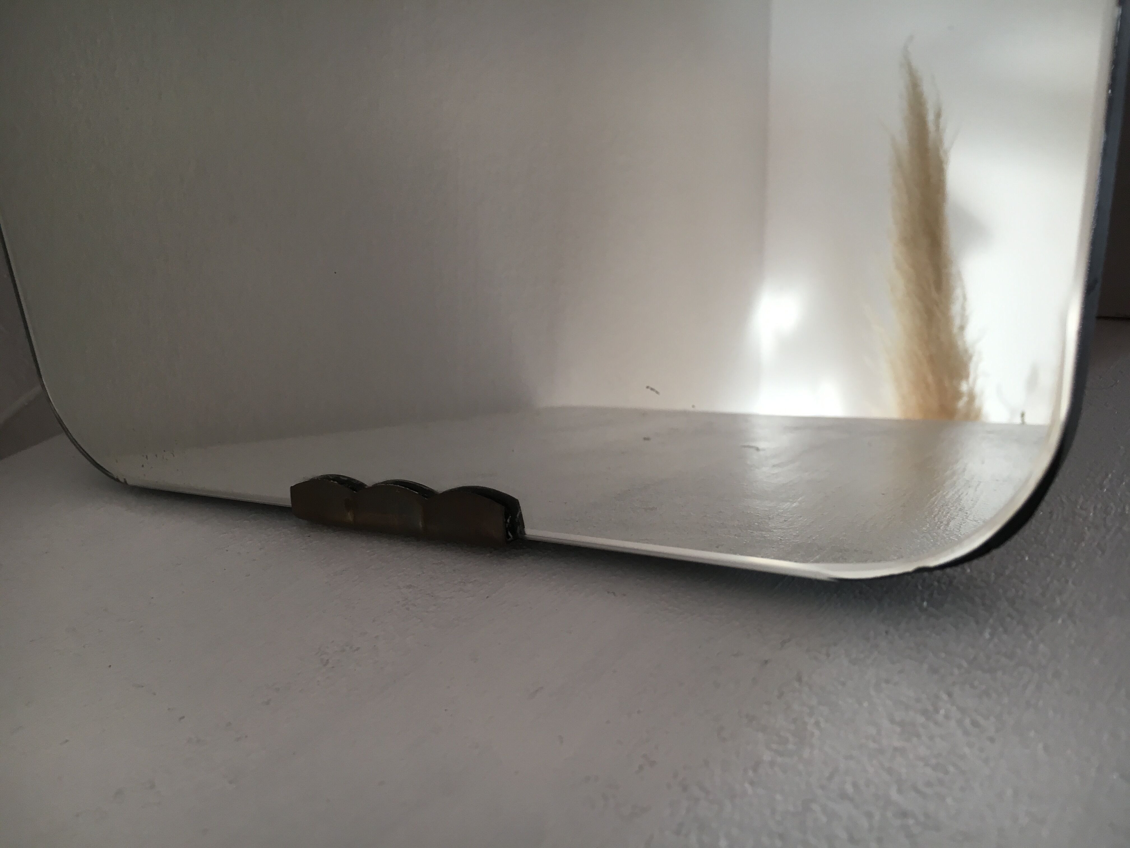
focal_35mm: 29
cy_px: 424
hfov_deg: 61.7
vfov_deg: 48.2
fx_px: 947
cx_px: 565
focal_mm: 4.15
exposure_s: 1/33
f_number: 2.2
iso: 25
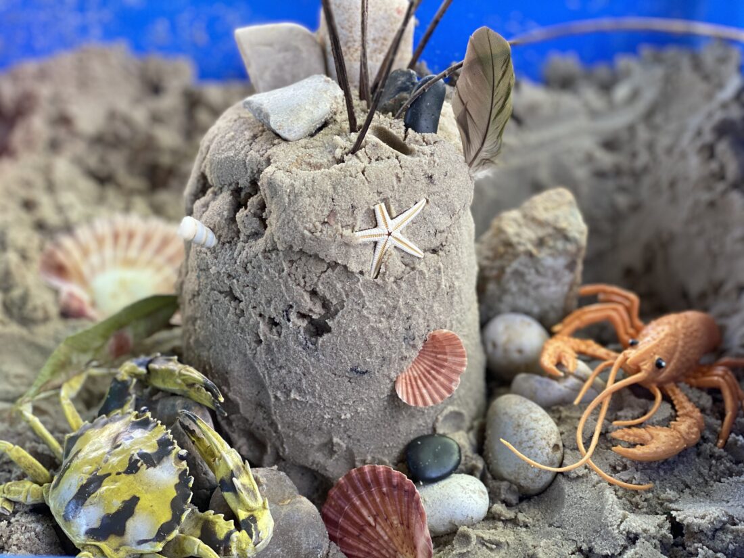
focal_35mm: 52
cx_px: 372
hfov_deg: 36.8
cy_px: 279
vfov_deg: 28.0
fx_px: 1118
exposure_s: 1/122
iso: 100
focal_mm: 6
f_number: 2
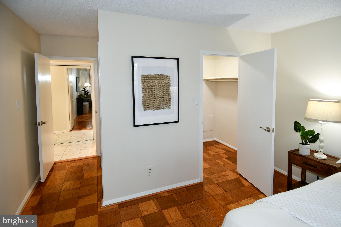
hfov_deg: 90.0
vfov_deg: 67.4
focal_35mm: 18
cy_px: 114
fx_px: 170
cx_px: 170
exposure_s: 1/60
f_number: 4
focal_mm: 12
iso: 400
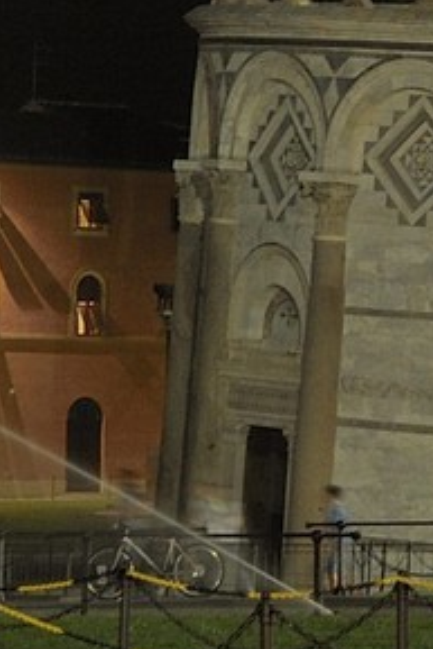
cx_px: 473
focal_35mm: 199
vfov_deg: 9.6
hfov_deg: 6.9
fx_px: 3586
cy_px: -685
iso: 800
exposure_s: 1/2.5
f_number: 5
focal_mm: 36
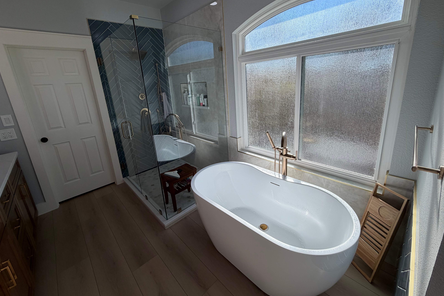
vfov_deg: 76.9
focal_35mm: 15
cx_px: 227
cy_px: 129
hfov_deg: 100.4
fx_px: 185
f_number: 2.2
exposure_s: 1/502
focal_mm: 2.22
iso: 40
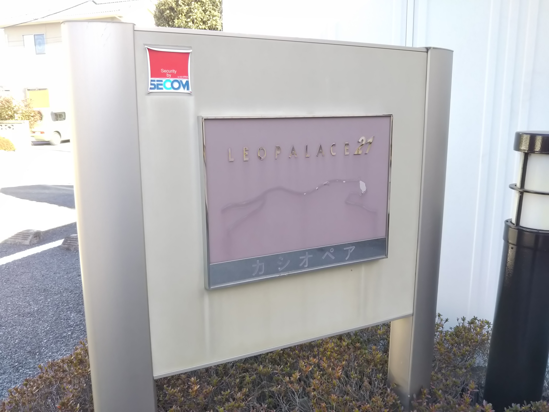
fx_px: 476
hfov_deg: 60.0
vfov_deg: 46.8
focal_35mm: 30
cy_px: 206
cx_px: 274
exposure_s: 1/120
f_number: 2.2
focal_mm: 4
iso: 32
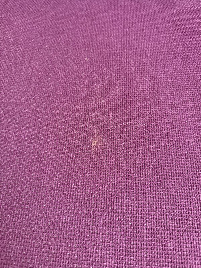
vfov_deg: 71.6
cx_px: 100
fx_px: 186
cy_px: 134
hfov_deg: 56.8
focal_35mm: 24
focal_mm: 6.76
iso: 800
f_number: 1.78
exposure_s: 1/40
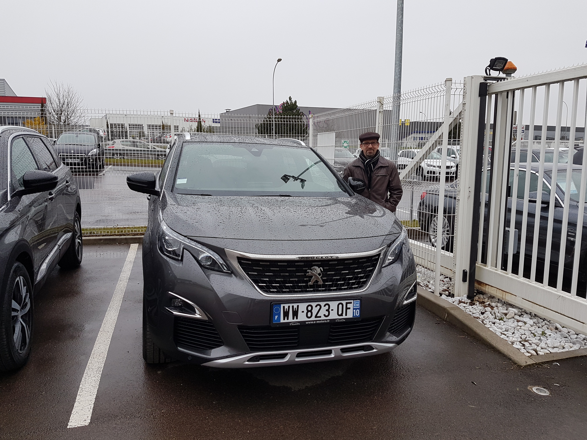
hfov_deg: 67.3
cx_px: 294
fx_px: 441
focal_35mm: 26
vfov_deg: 53.1
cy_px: 220
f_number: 1.7
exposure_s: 1/464
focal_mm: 4.2
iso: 40
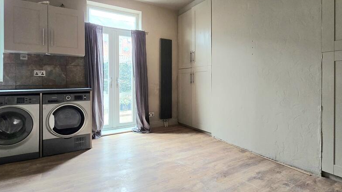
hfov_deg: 92.7
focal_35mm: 18
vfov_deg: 60.7
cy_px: 79
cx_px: 169
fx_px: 163
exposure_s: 1/50.3
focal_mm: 2.2
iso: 160
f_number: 2.2
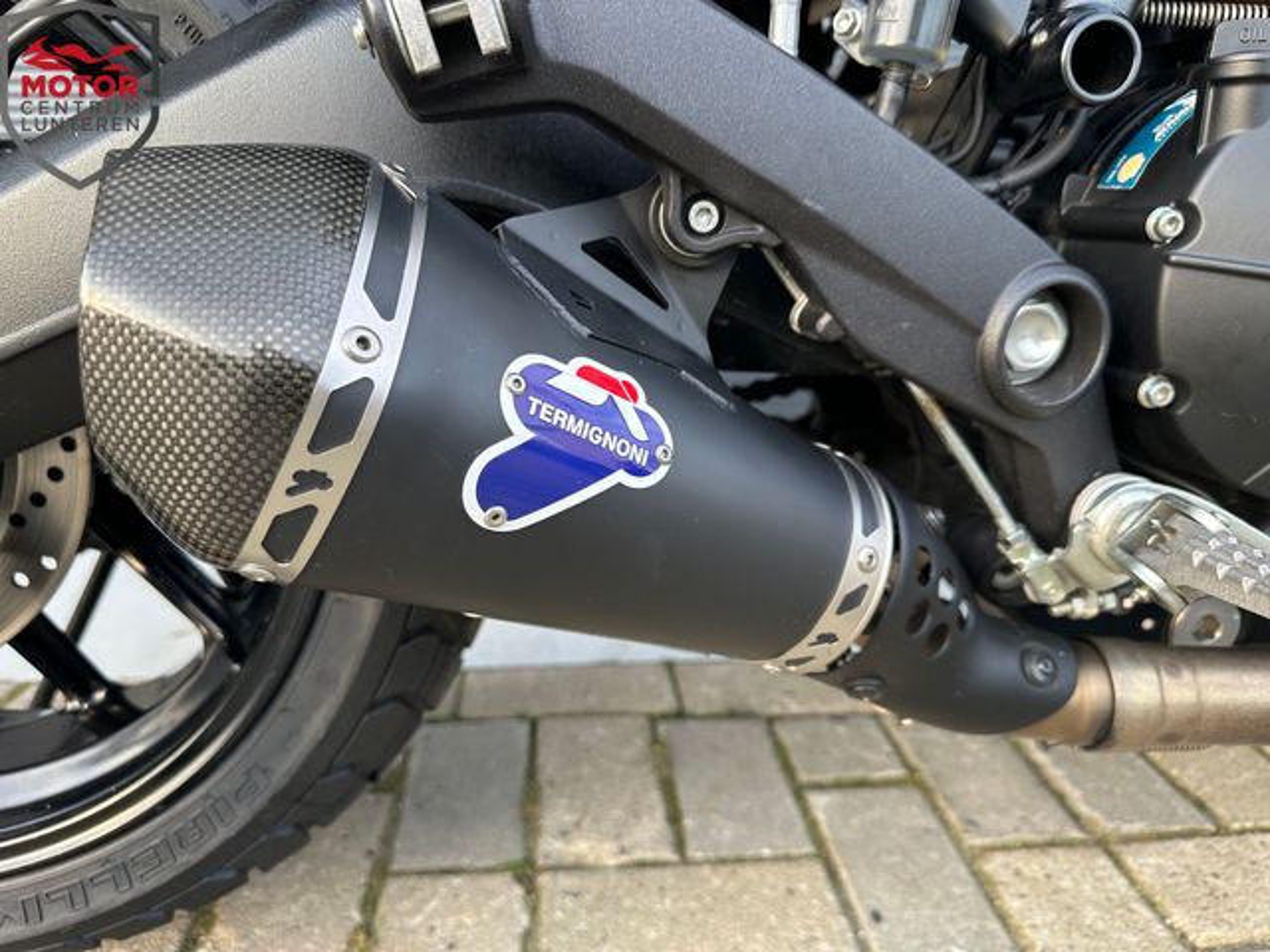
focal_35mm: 24
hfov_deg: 71.6
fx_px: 881
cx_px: 635
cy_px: 476
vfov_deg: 56.8
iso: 80
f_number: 1.78
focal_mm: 6.86
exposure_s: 1/121
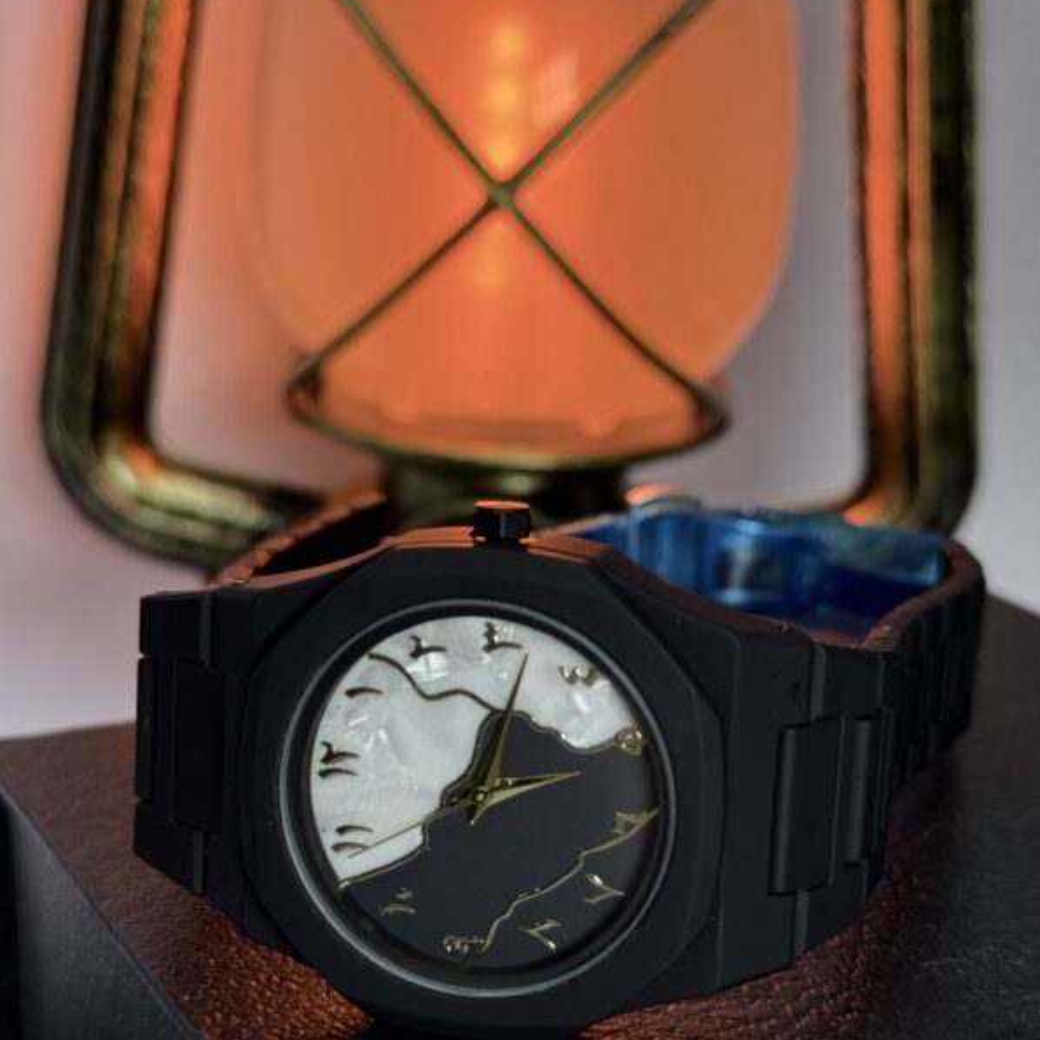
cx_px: 523
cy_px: 566
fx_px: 1937
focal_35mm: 57
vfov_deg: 30.0
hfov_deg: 30.0
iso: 50
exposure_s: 1/198
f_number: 1.78
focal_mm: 6.76
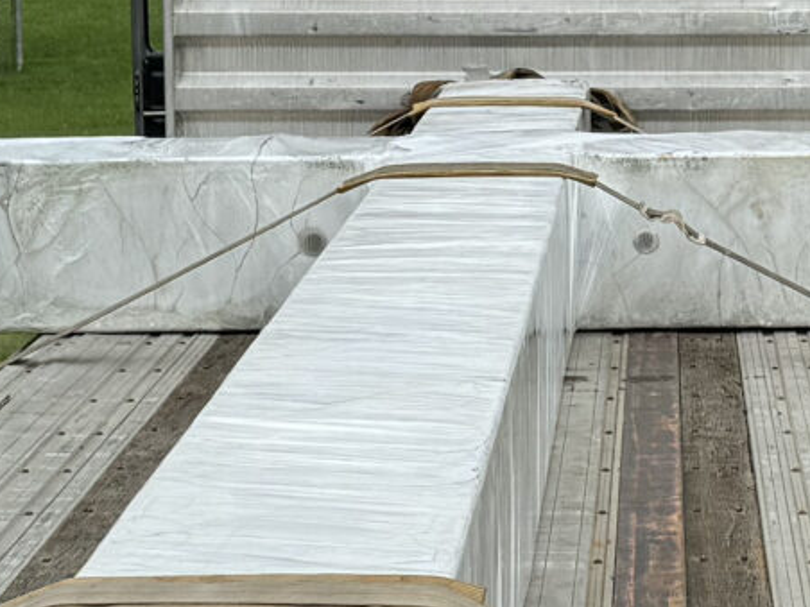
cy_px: 238
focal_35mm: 136
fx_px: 3182
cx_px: 489
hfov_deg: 14.5
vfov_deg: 10.9
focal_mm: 6.76
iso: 80
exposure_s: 1/4310
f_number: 1.78
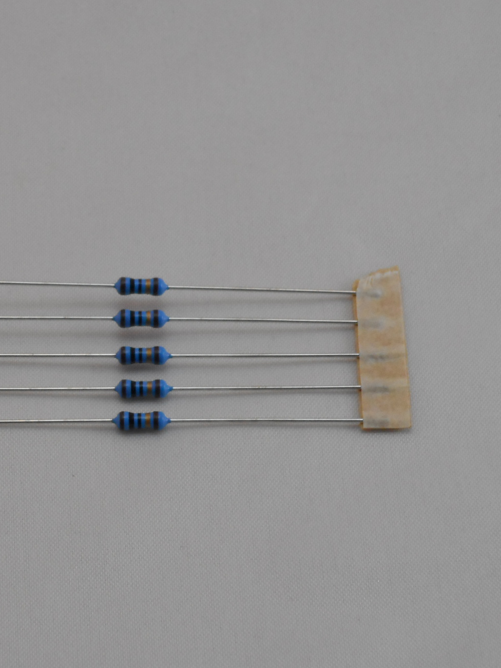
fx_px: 3436
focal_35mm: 178
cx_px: 106
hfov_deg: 8.3
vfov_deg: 11.1
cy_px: 358
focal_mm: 18.2
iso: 280
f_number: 5.8
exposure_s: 1/60
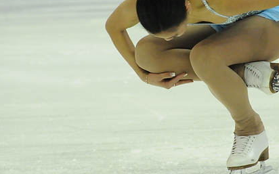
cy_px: 50
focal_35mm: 593
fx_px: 4507
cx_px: 194
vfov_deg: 2.2
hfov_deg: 3.5
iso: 3200
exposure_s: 1/1000
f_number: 5.6
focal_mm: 200
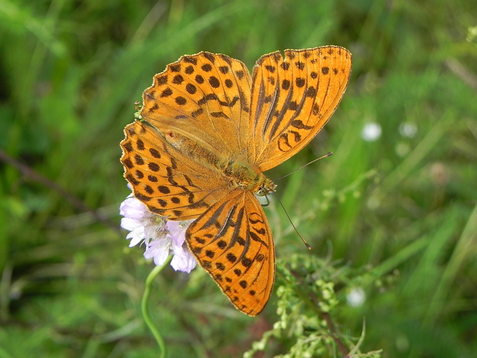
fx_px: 1447
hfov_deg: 18.7
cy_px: 179
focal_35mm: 105
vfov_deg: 14.1
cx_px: 238
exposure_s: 1/453
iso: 160
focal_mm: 18.8
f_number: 4
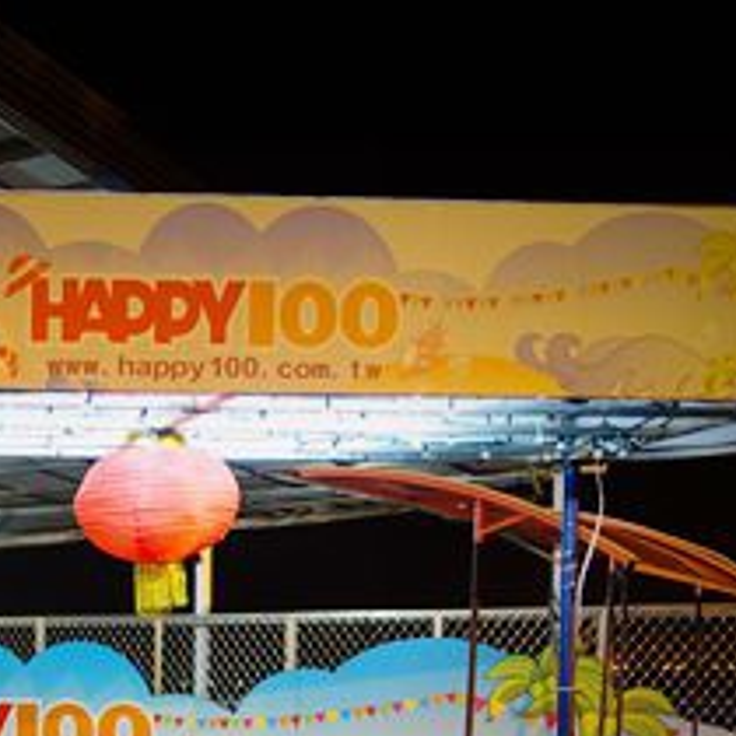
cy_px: 724
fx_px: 1515
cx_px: -179
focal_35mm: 63
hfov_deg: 24.4
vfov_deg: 26.0
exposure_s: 1/30
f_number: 1.8
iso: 400
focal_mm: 8.8
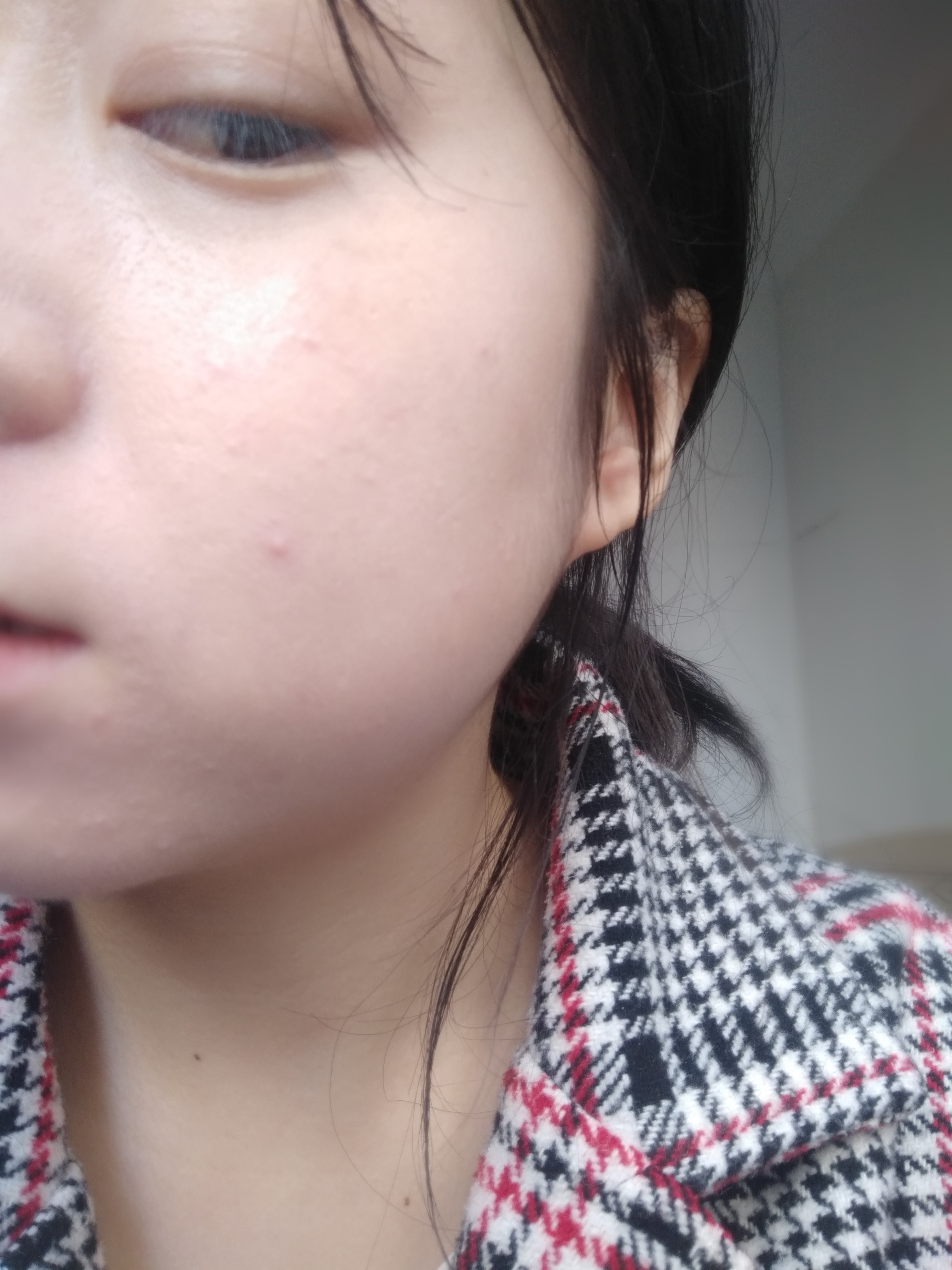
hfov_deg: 63.4
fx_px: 770
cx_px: 476
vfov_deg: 79.0
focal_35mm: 21
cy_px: 635
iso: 125
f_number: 2
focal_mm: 3.57
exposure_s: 1/50
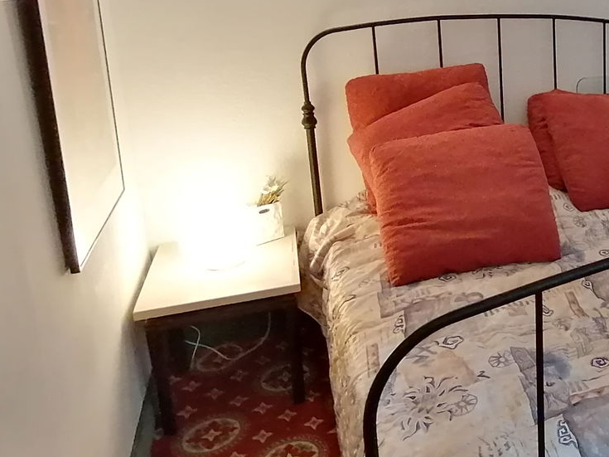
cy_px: 129
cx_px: 642
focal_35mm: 37
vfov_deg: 37.9
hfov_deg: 41.7
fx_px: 651
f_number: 2.4
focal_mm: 2.84
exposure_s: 1/25
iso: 400
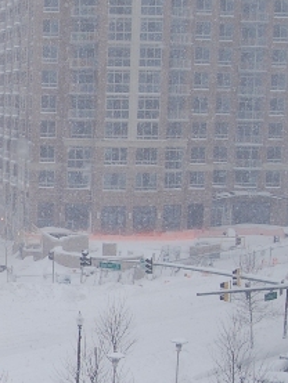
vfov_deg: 20.4
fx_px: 1064
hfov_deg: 14.2
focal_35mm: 96
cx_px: -169
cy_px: 258
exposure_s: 1/200
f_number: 7.1
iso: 200
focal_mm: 18
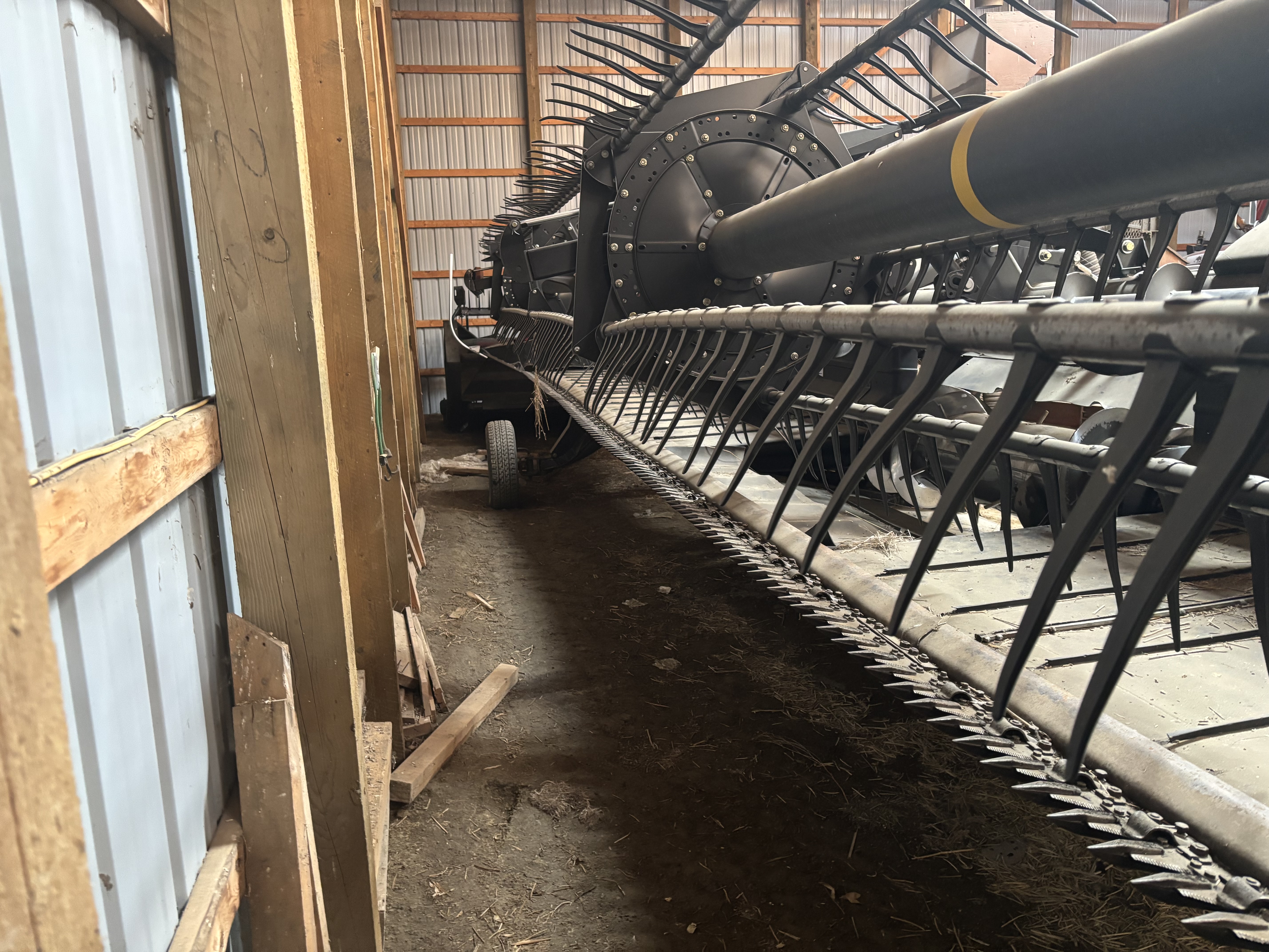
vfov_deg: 53.1
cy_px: 476
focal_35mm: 26
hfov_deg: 67.3
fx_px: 953
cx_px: 634
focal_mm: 5.96
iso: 640
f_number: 1.6
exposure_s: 1/40
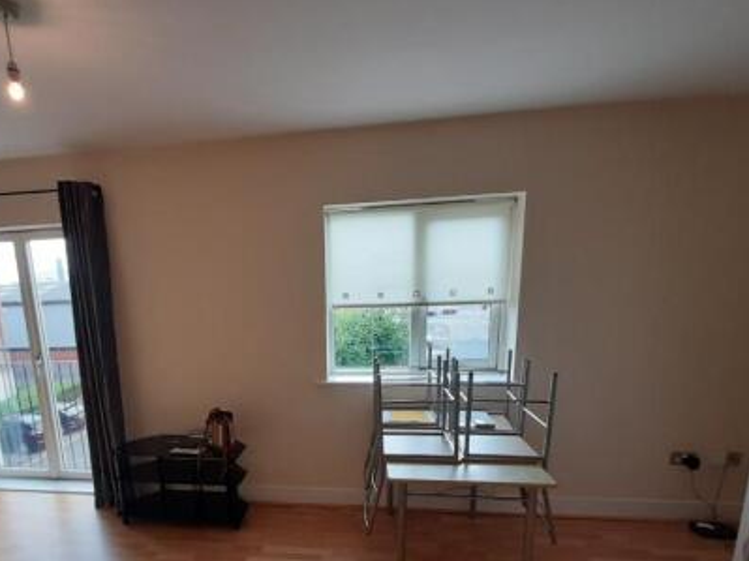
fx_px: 411
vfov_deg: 66.9
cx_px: 279
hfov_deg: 83.0
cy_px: 372
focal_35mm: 19
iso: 40
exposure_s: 1/40
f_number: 2.2
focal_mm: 1.42
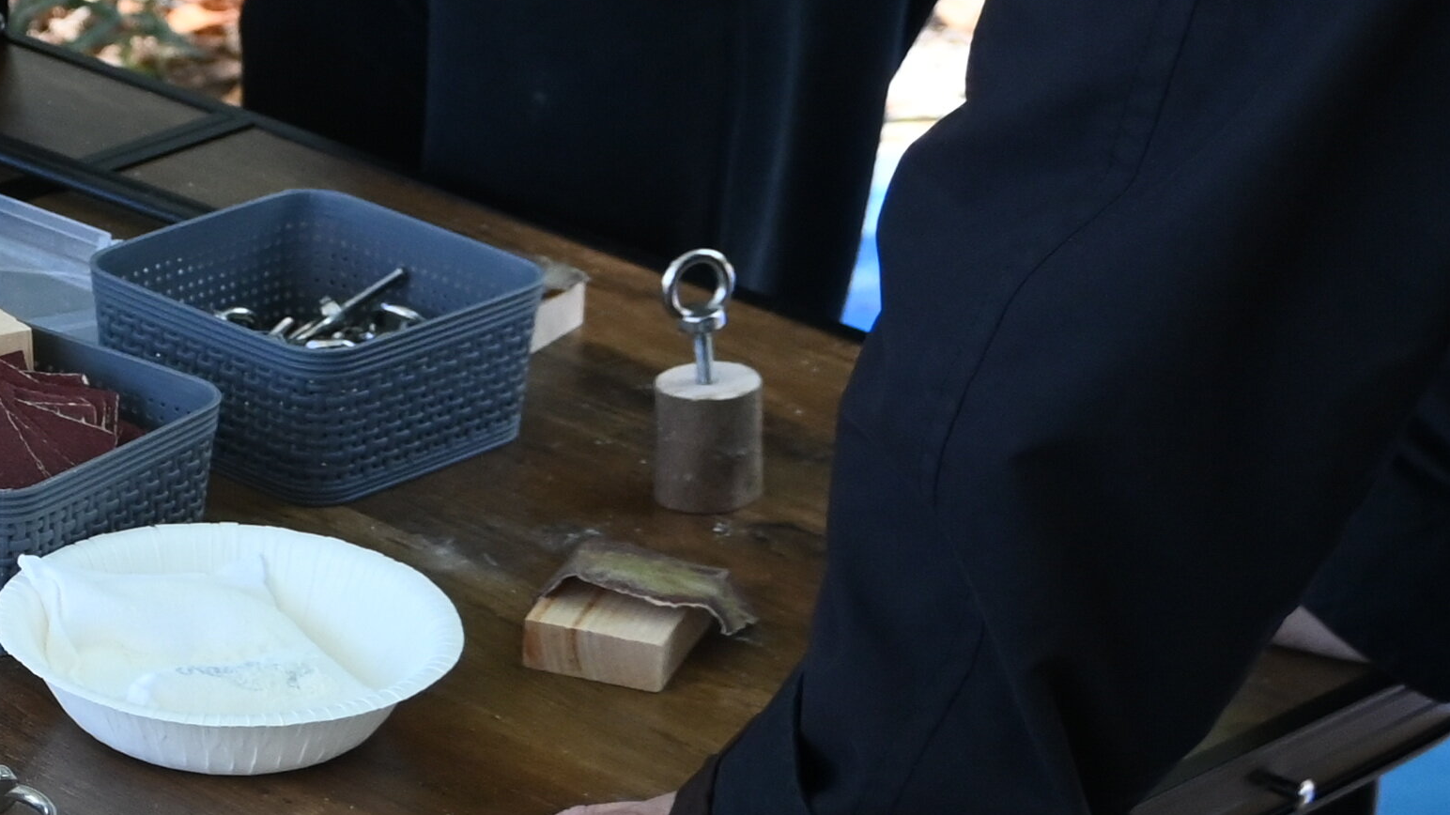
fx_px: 5337
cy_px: -59
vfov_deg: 8.7
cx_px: -470
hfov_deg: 14.8
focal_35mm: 139
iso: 500
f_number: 4.2
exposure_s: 1/125
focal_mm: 24.5
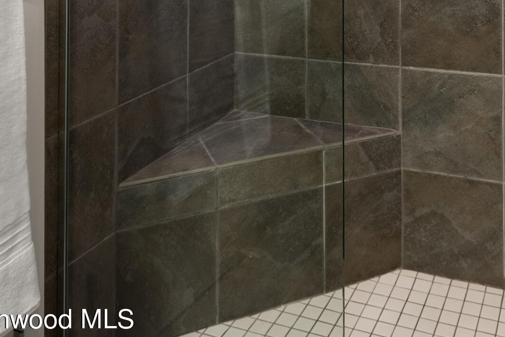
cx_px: 355
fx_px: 673
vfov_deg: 24.2
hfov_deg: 40.4
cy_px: -113
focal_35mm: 48
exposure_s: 1/6
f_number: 7.1
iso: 400
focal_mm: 17
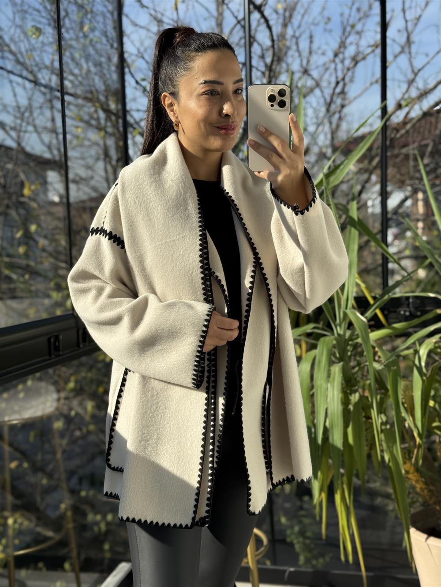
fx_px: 815
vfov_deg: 39.7
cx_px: 220
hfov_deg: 30.3
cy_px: 294
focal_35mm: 48
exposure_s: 1/1678
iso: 80
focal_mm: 6.76
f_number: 1.78
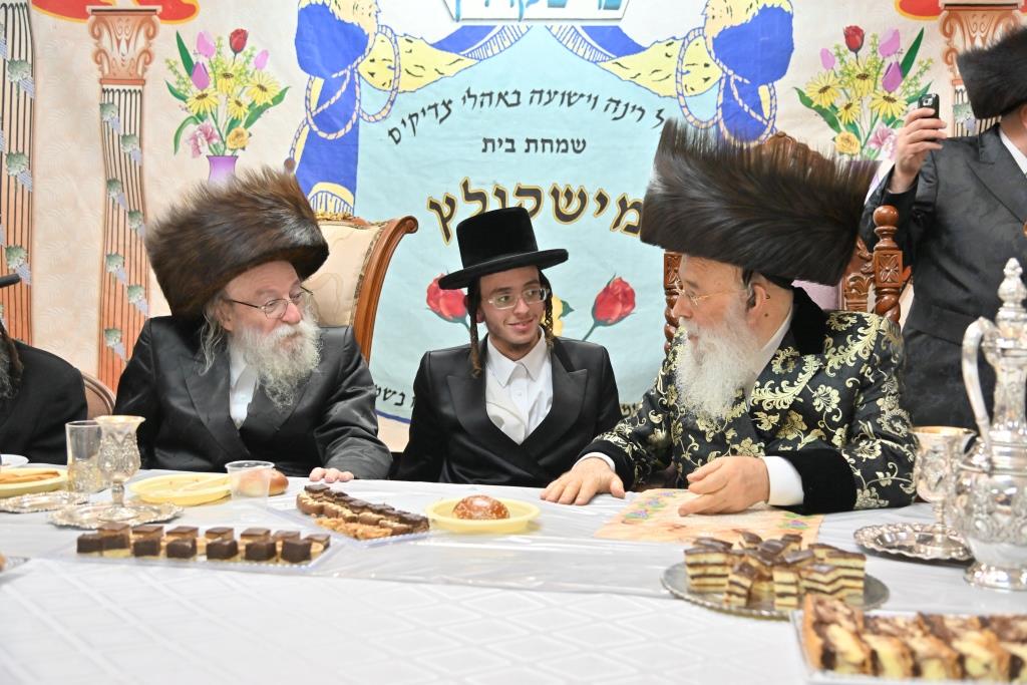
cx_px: 514
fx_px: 1084
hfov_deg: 50.7
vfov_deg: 35.1
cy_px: 342
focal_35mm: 38
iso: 2000
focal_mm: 38
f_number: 4
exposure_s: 1/160
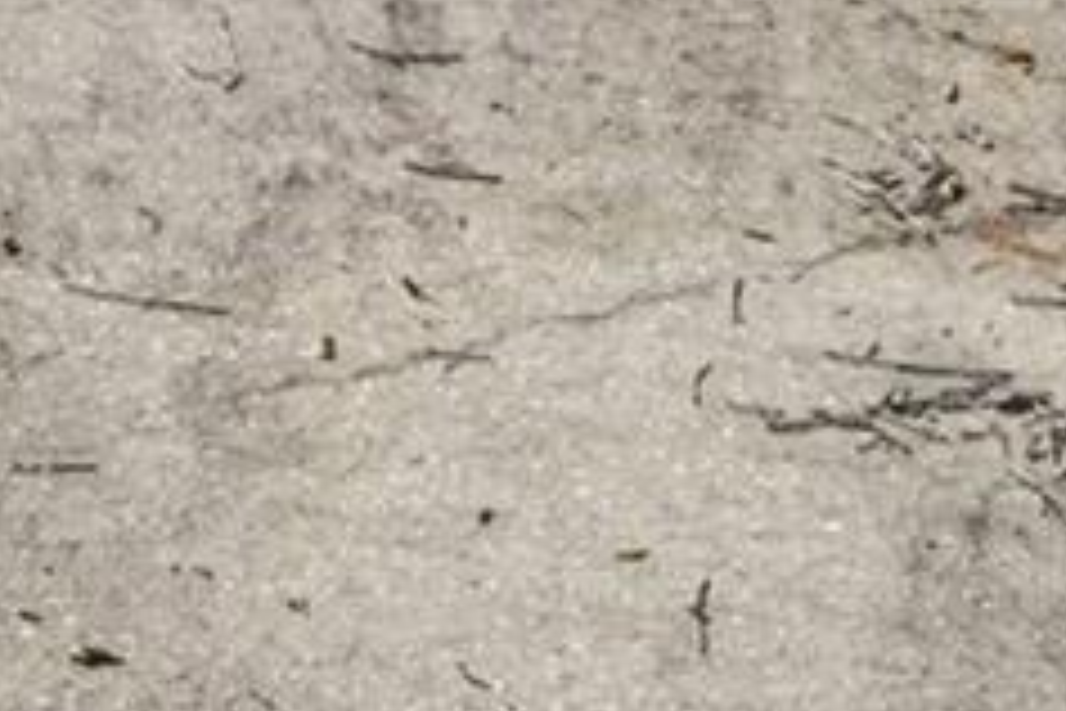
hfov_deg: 16.8
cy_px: -1350
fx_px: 3198
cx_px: -625
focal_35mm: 108
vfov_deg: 9.9
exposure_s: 1/500
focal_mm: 16
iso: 400
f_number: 9
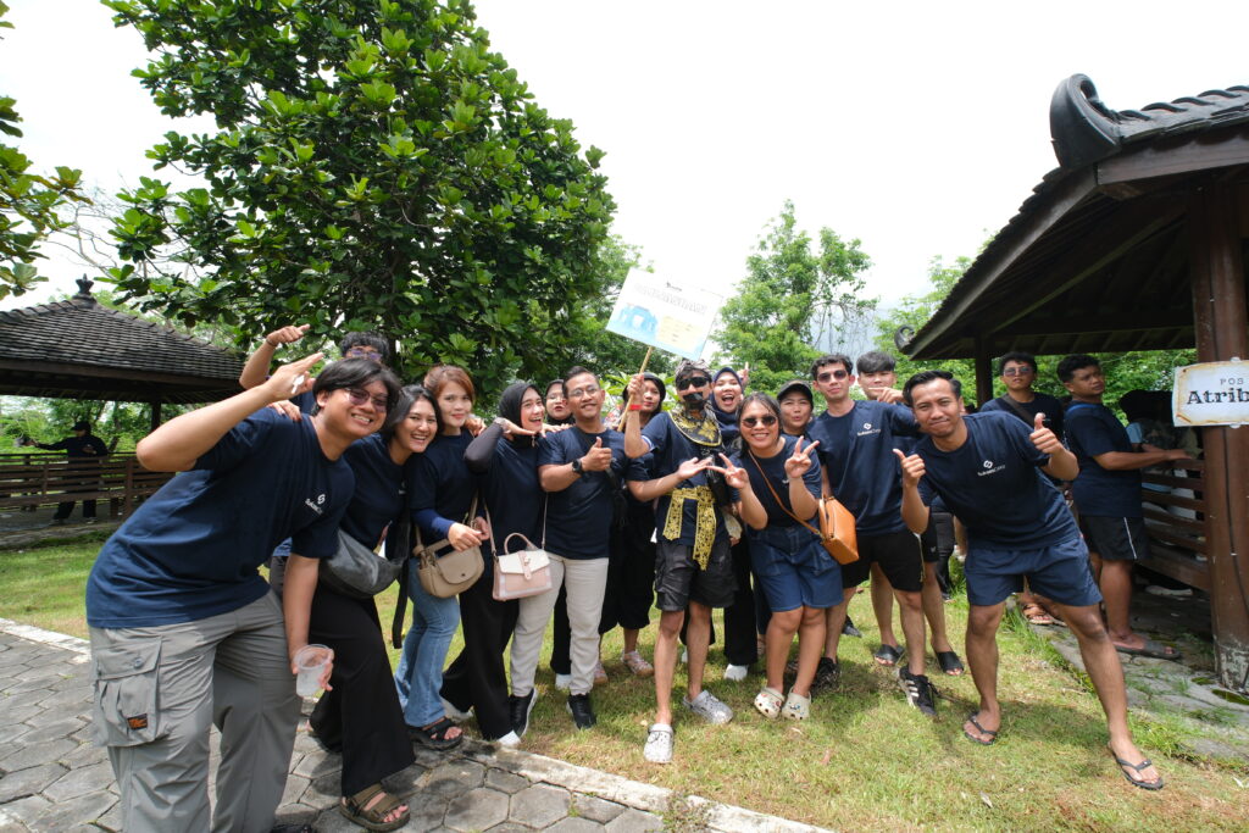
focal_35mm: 15
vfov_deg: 77.3
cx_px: 624
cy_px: 416
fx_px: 520
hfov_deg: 100.4
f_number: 4
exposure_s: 1/500
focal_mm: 10
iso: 200
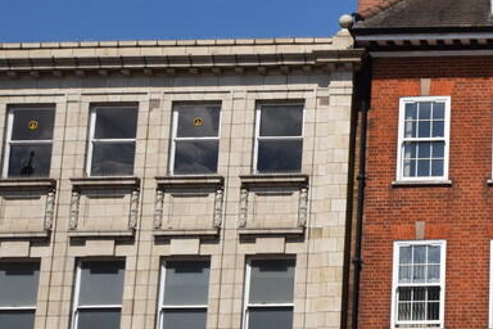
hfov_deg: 23.0
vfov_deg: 16.8
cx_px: 615
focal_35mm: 80
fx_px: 1095
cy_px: 299
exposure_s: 1/200
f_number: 11
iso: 100
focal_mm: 20
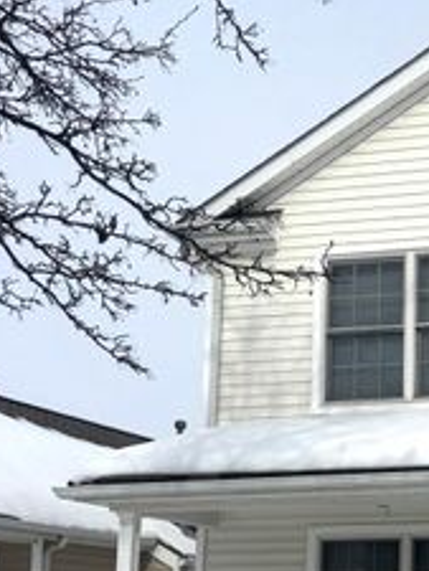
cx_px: 561
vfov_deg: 26.7
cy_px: 476
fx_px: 1172
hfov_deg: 19.2
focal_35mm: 71
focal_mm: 6.76
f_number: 1.78
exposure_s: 1/15152
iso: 64
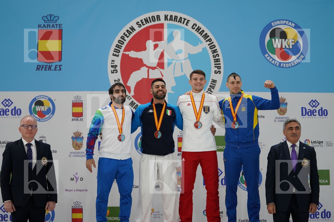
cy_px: 111
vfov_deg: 19.5
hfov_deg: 28.8
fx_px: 649
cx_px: 167
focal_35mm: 70
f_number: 2.8
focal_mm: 70
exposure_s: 1/250
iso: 800
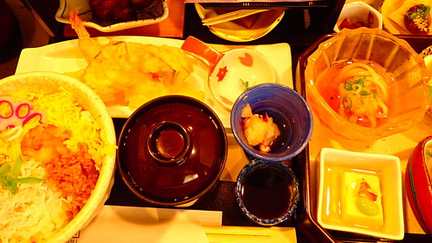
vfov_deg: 35.2
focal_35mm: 33
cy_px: 71
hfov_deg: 59.5
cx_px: 213
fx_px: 378
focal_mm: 4.5
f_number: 2
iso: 250
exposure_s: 1/30
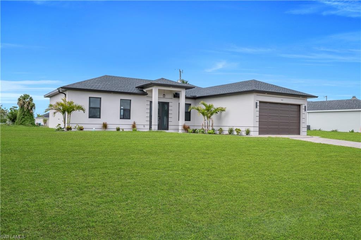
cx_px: 180
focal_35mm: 30
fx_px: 301
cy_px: 120
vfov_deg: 43.6
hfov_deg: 61.9
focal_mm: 20
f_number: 8
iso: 100
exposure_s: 1/250
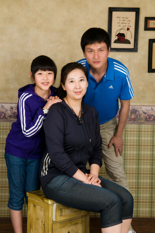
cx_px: 78
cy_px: 116
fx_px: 437
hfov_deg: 20.1
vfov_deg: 29.9
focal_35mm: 68
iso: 200
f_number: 7.1
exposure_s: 1/125
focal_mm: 45
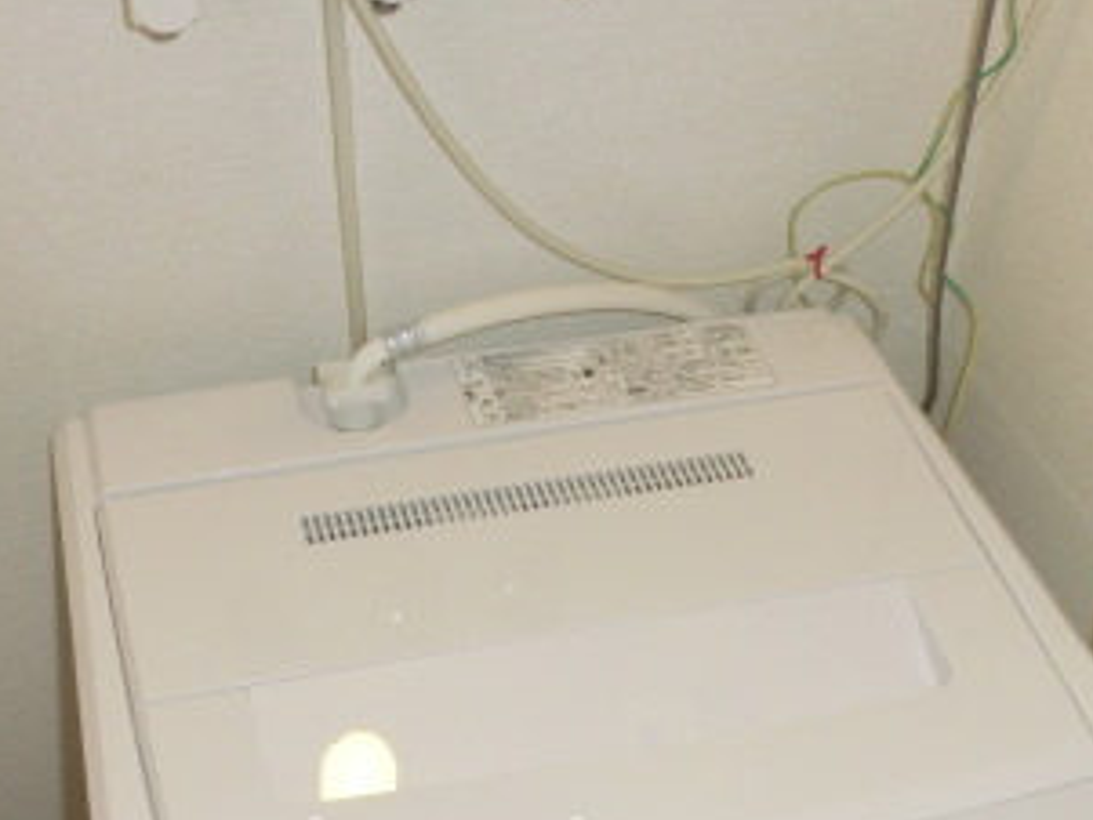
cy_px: 860
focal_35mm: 51
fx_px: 1611
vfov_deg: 26.7
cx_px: 541
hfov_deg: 37.5
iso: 400
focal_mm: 4.24
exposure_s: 1/100
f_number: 3
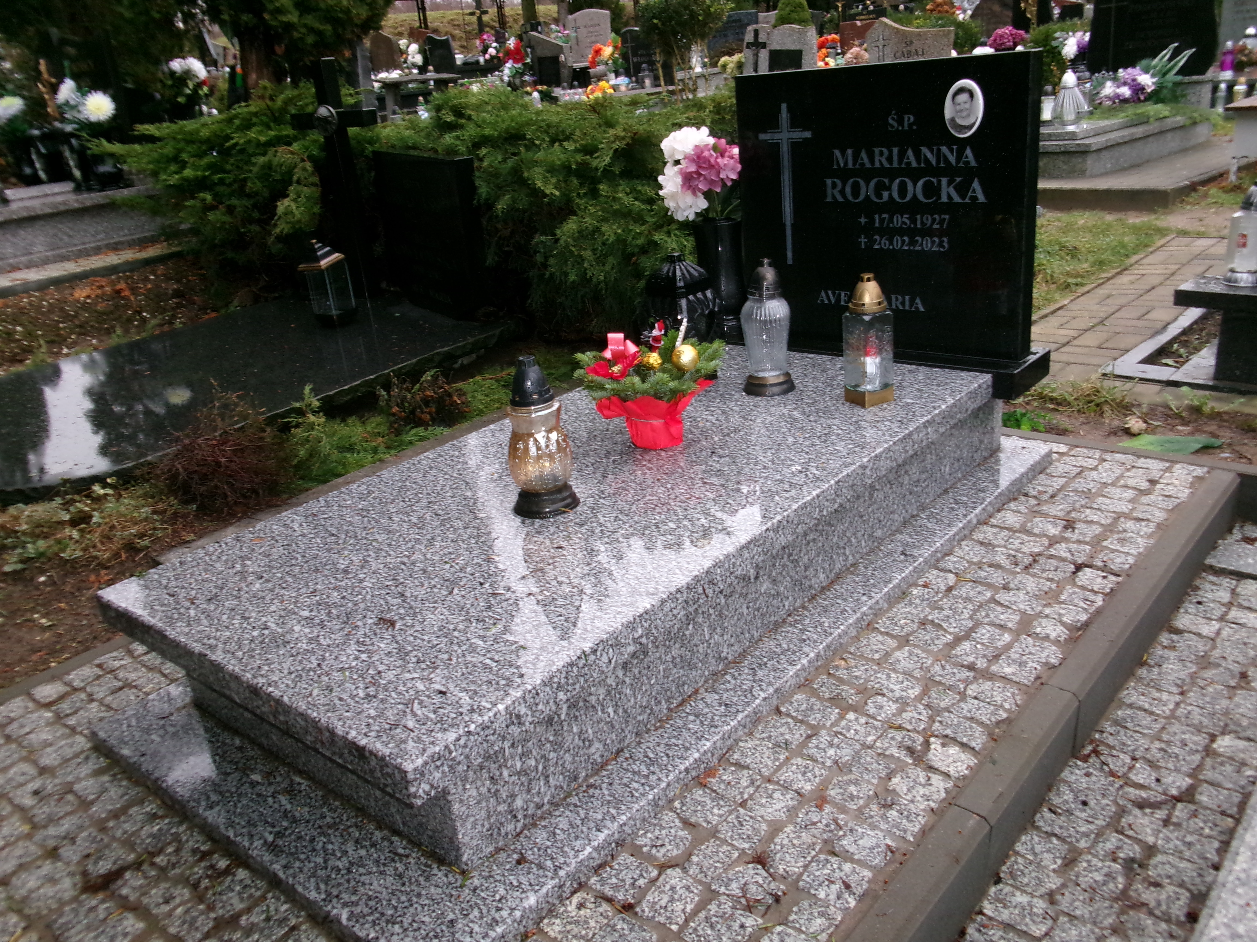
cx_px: 628
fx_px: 1017
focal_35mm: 28
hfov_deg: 63.4
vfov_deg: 49.7
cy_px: 471
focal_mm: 5.1
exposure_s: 1/34
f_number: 3.9
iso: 250
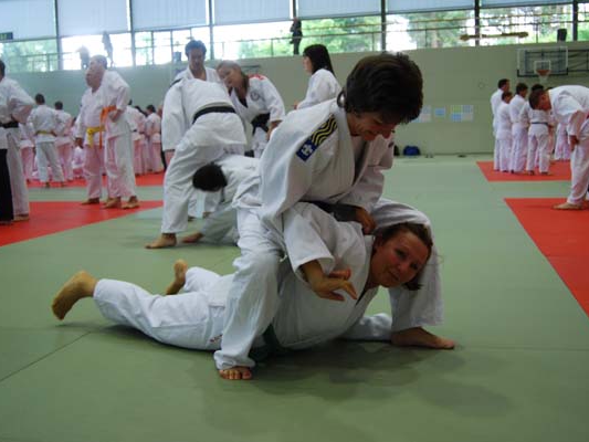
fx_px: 664
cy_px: 221
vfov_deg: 36.8
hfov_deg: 47.9
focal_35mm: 39
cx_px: 290
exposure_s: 1/30
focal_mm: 24
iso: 200
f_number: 4
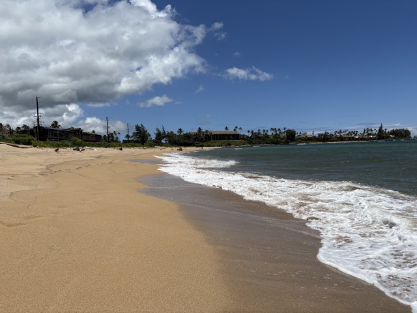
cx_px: 208
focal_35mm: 26
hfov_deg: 67.3
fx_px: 313
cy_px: 156
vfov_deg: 53.1
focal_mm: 5.96
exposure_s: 1/8333
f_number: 1.6
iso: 50
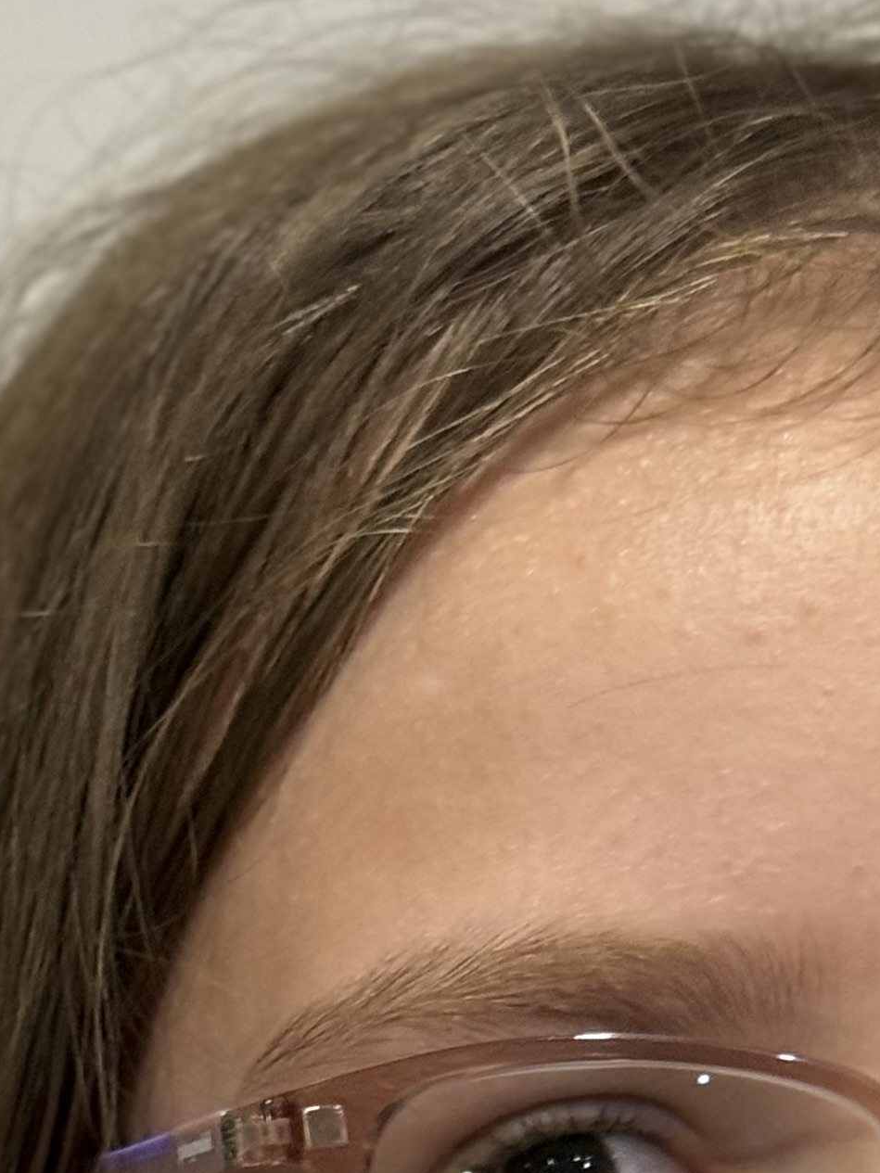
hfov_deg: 9.7
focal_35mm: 153
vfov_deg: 12.2
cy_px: 1822
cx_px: 756
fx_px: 5185
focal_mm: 6.76
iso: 250
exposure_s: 1/50
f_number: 1.78
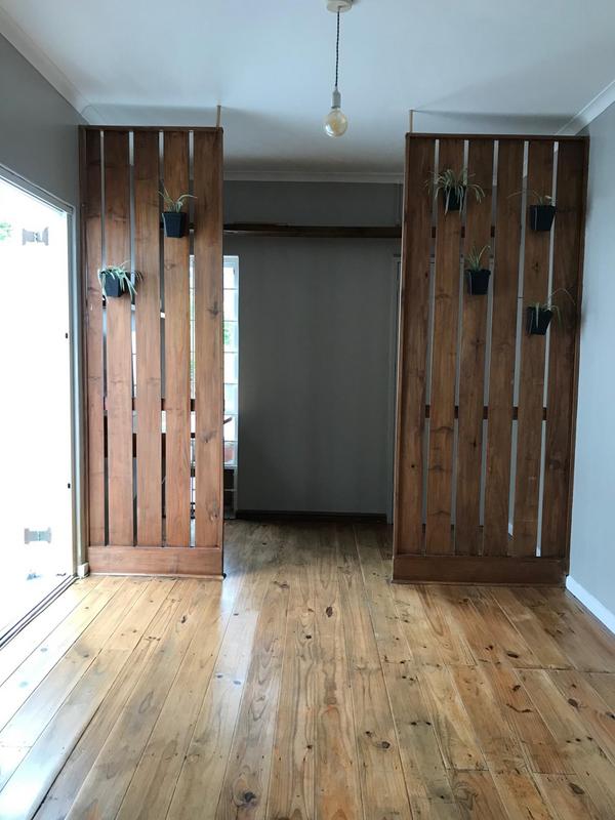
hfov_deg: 49.7
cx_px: 308
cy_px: 410
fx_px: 663
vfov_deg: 63.4
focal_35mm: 28
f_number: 1.8
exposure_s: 1/33
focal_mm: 3.99
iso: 25
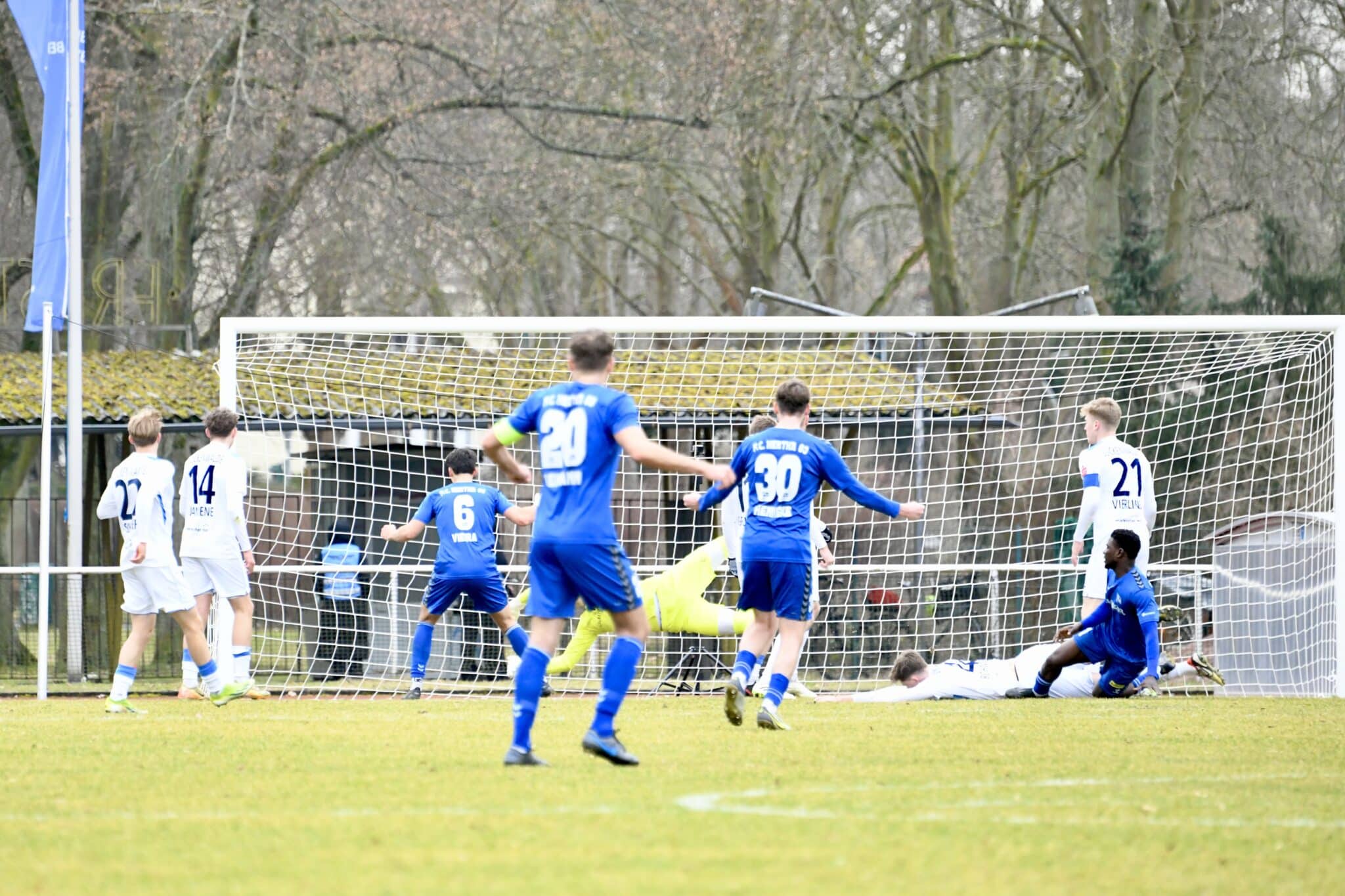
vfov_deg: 3.8
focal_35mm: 360
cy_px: 448
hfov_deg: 5.7
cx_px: 672
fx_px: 13448
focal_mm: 360
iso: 3600
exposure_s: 1/1600
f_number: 5.6
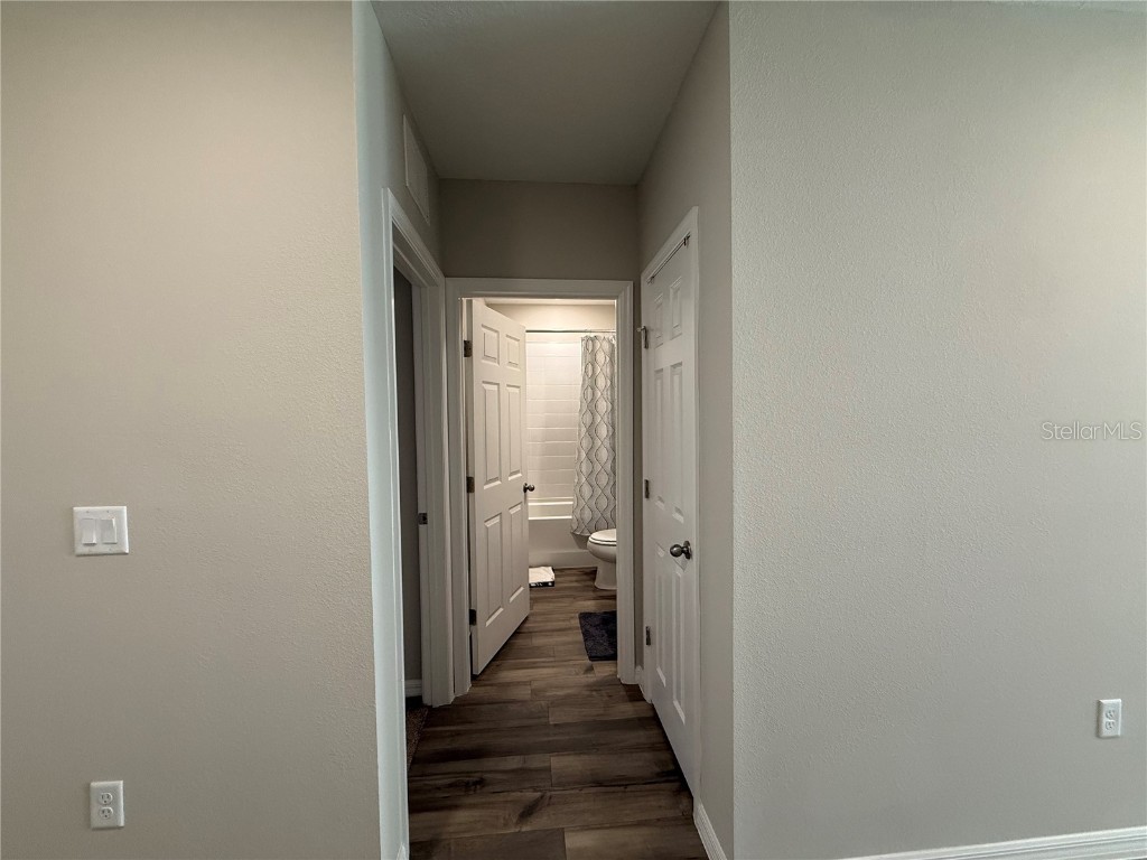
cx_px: 574
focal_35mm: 14
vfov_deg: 85.7
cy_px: 430
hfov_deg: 102.1
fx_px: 464
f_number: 2.2
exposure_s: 1/120
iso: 320
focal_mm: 2.22
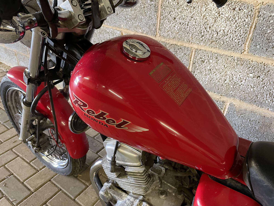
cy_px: 103
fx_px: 206
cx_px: 137
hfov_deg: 67.3
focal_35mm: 26
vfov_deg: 53.1
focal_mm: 4.2
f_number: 1.6
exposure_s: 1/33
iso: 400
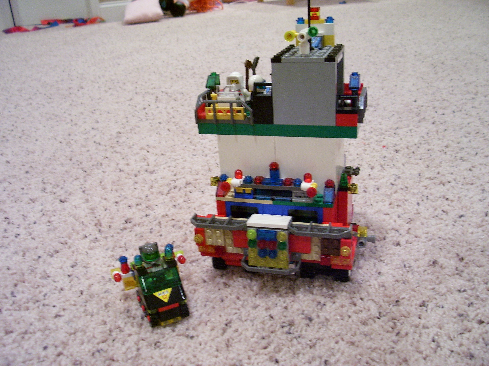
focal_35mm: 34
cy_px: 183
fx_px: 480
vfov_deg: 41.8
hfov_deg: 54.0
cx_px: 244
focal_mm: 5.6
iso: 160
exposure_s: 1/15
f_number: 2.7
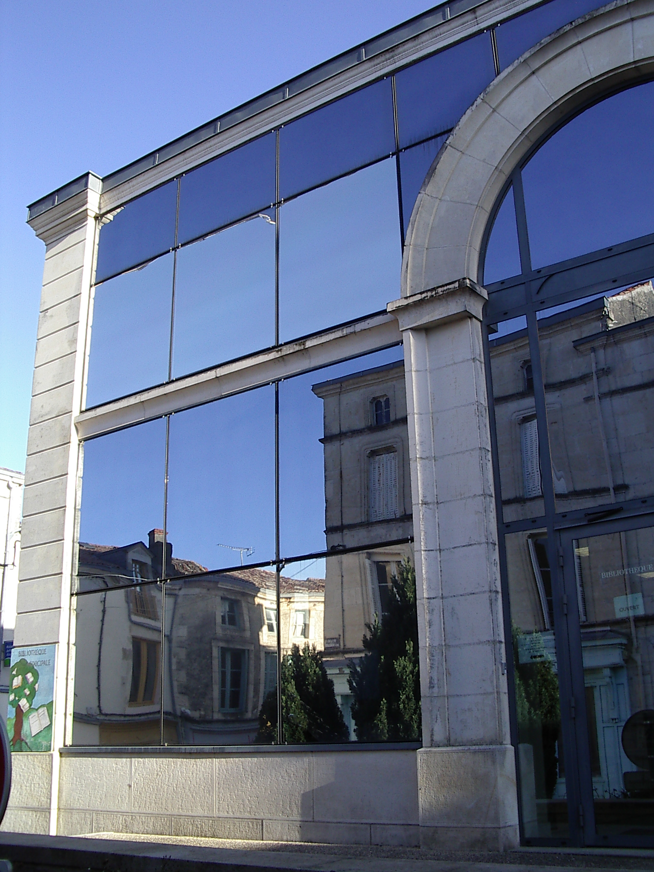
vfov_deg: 49.0
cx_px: 327
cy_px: 436
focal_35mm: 38
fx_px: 957
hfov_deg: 37.7
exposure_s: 1/125
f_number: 4.8
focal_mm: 5.8
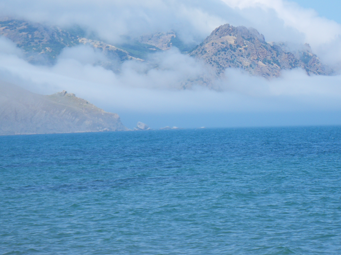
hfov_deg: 10.5
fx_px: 1852
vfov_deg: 7.9
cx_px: 213
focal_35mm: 188
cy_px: 75
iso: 50
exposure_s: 1/250
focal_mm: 20.6
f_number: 5.2
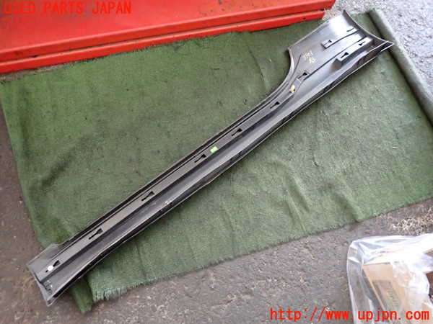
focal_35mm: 25
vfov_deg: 54.9
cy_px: 162
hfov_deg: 69.4
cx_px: 216
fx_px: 313
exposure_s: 1/30
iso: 500
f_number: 2
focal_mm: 4.5
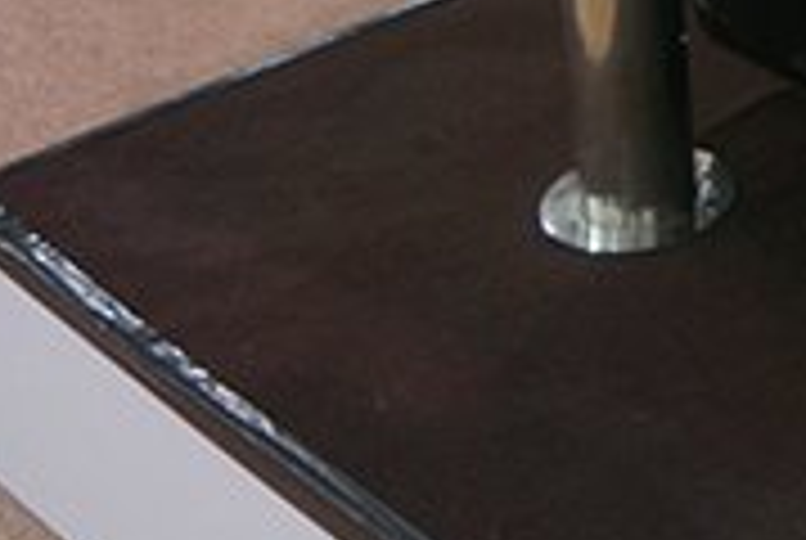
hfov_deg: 15.6
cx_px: 1558
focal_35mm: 107
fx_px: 2400
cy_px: -605
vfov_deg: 11.4
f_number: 4
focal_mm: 16
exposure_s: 1/60
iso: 250
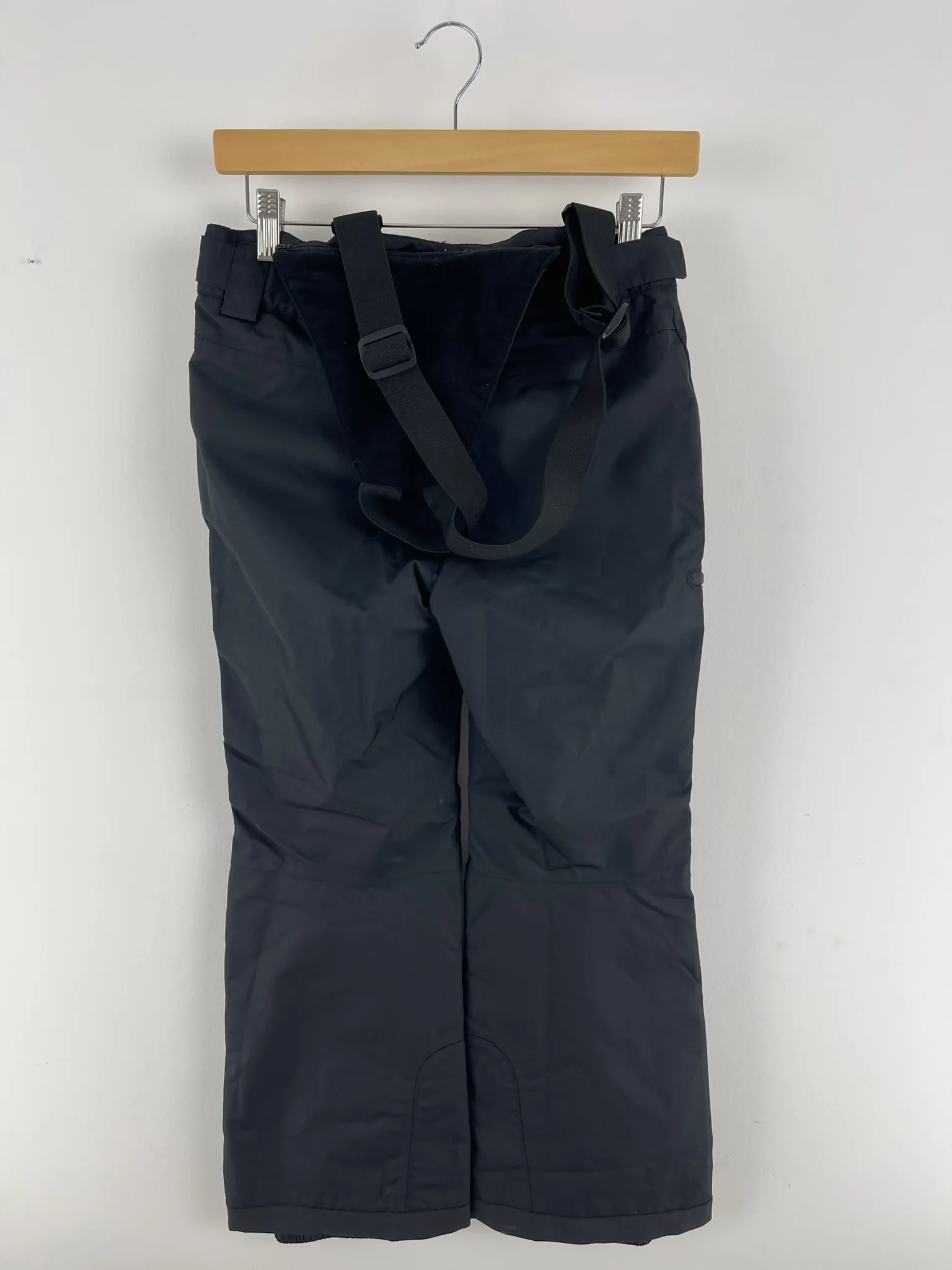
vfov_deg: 69.4
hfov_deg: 54.9
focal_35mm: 25
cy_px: 635
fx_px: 917
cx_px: 476
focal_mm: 5.1
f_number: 1.6
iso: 32
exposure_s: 1/100
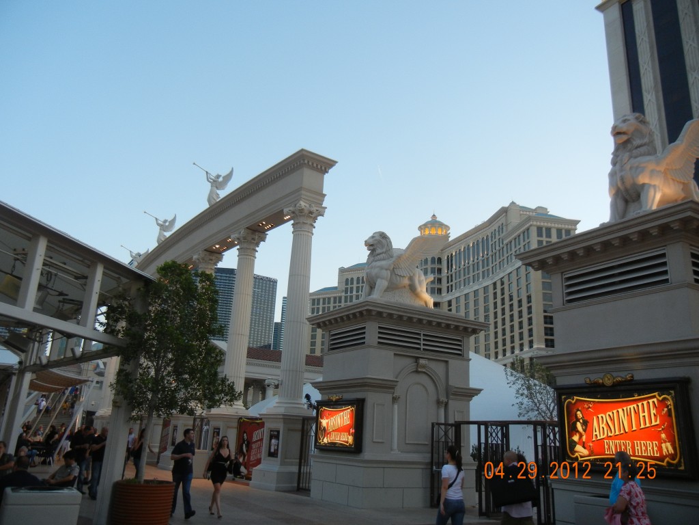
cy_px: 262
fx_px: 606
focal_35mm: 30
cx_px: 350
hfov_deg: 60.0
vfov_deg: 46.8
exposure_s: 1/60
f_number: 3.5
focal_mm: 5.4
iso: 246
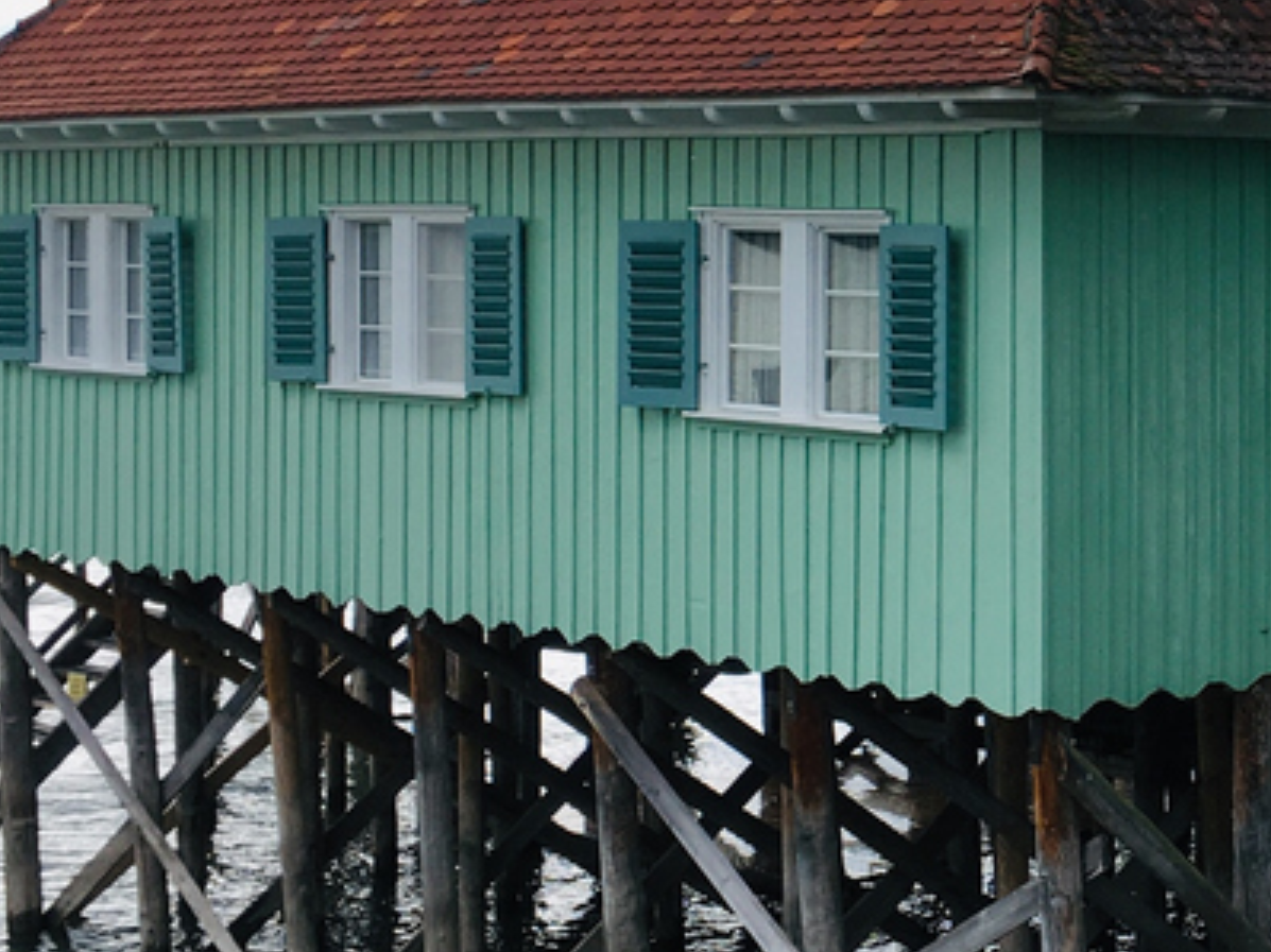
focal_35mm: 86
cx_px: 1314
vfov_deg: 17.0
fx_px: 3157
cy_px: 189
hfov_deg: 21.8
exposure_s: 1/674
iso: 25
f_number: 2.2
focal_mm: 4.15
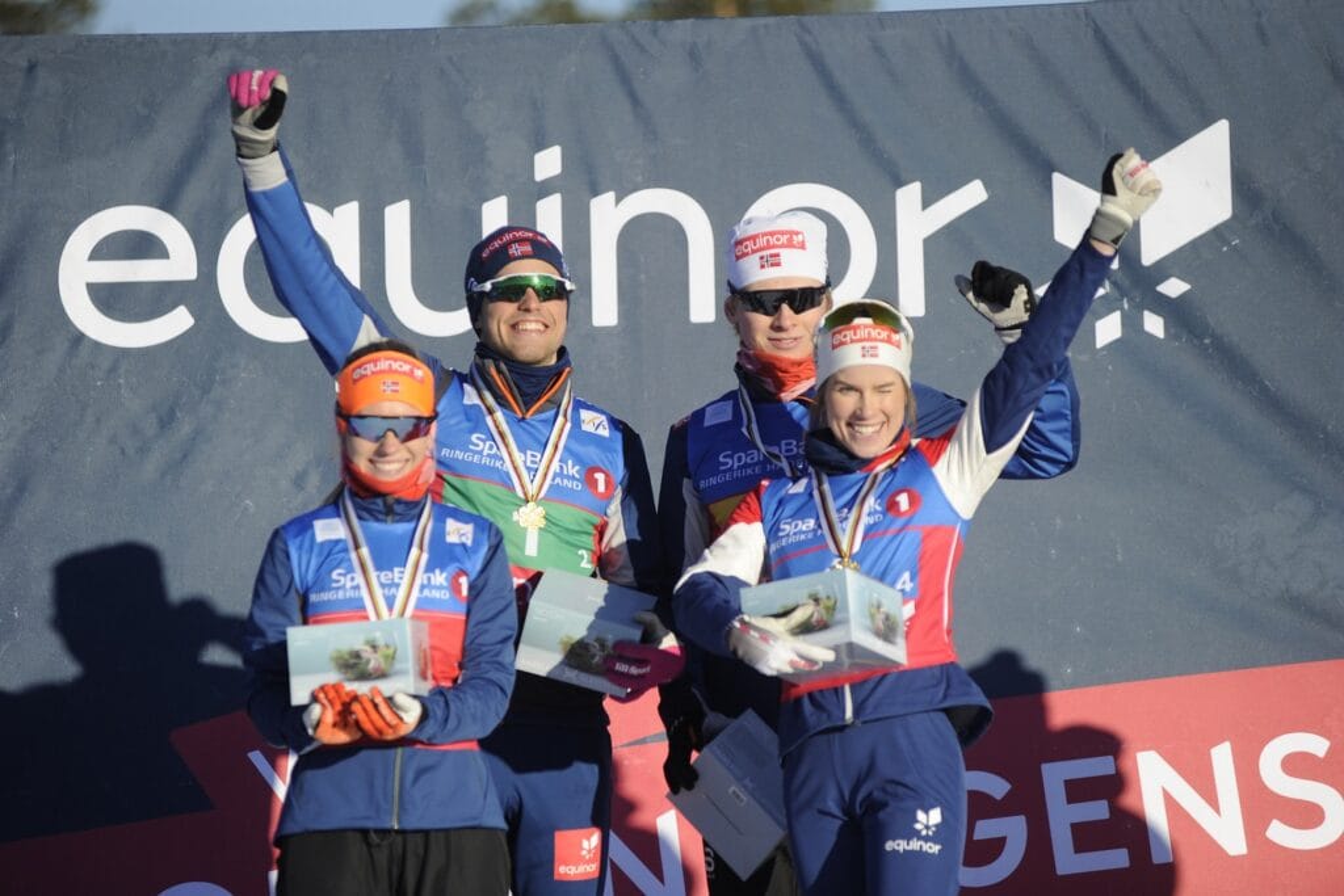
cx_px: 672
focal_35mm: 185
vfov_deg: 7.4
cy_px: 448
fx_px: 6907
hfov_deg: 11.1
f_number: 3.5
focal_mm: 185
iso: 800
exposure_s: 1/10000
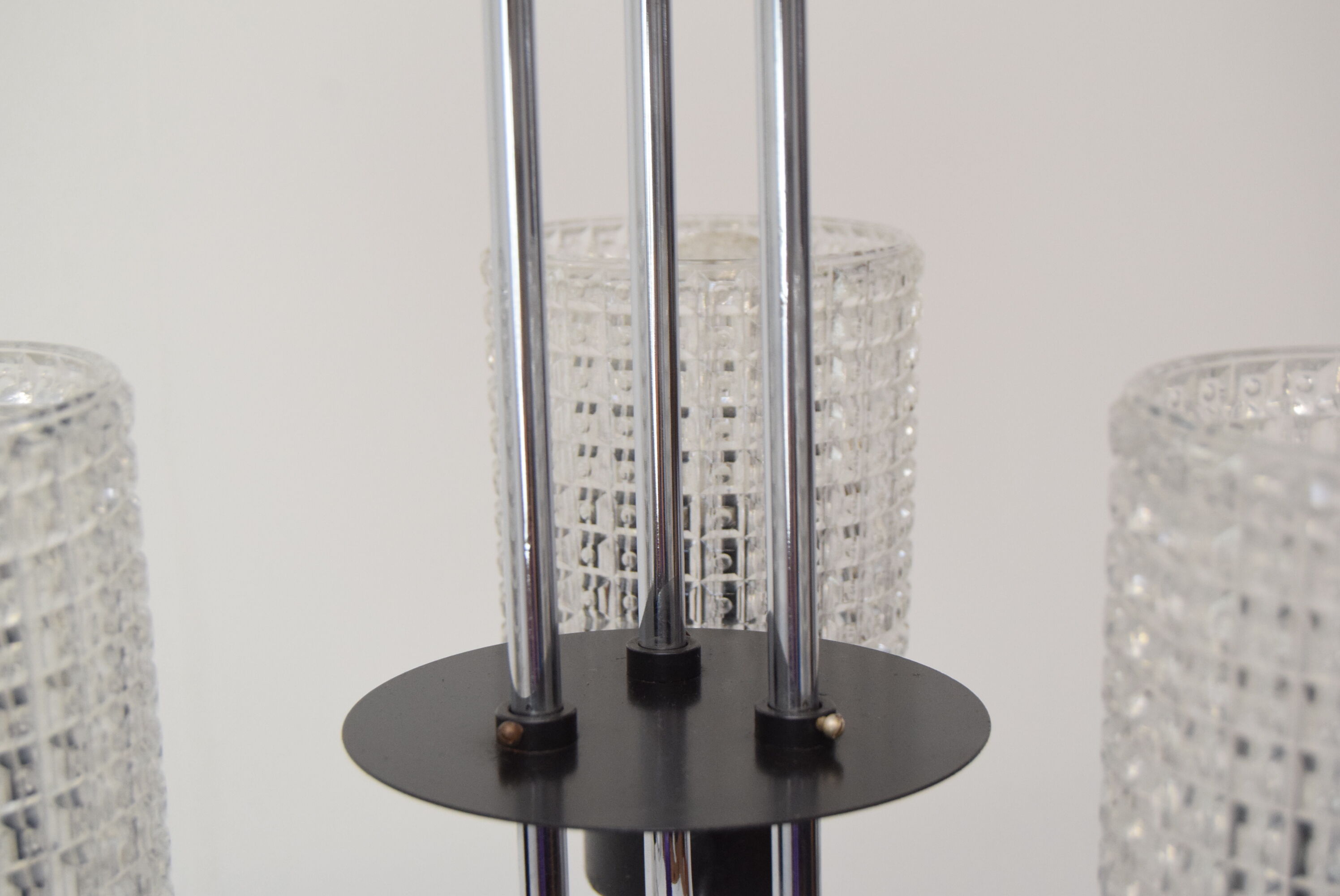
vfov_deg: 20.2
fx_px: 2514
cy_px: 448
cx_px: 670
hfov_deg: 29.8
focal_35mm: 68
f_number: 7.1
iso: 1600
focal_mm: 45
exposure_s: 1/200
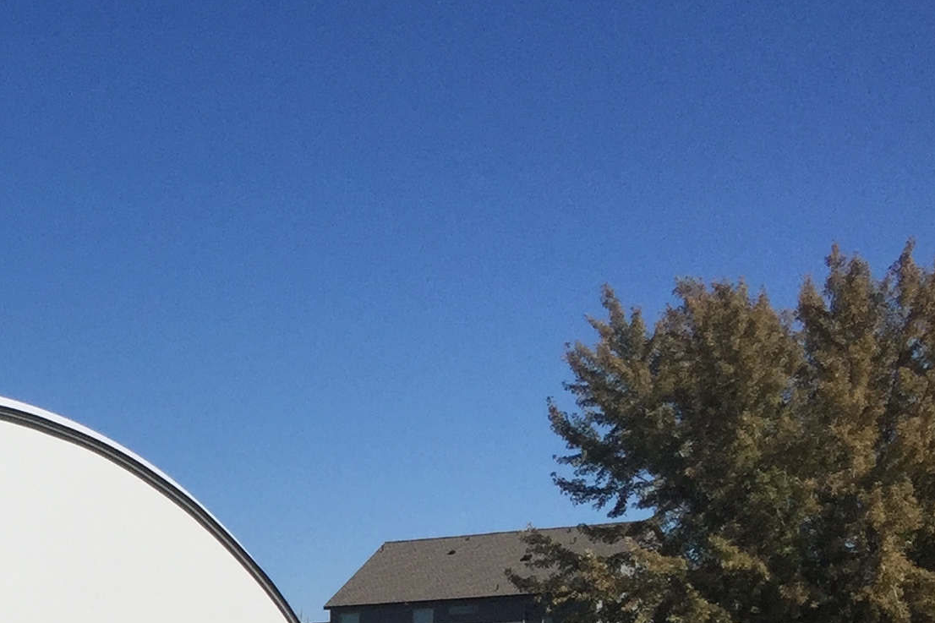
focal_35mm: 89
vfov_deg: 14.3
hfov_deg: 20.2
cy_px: 958
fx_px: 2311
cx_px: -400
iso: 32
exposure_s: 1/5650
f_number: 2.2
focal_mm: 4.15
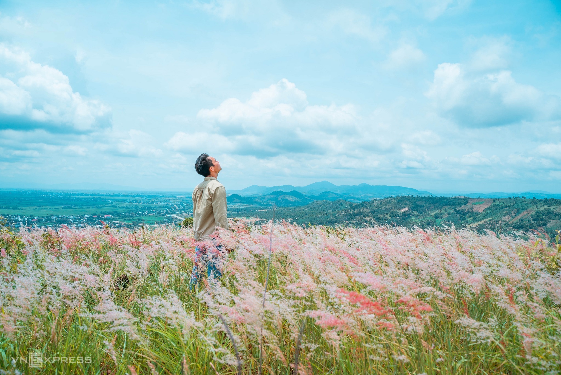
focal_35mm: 28
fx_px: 437
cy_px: 188
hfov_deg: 65.4
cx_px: 280
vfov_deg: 46.4
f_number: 5.6
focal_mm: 28
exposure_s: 1/1600
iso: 250
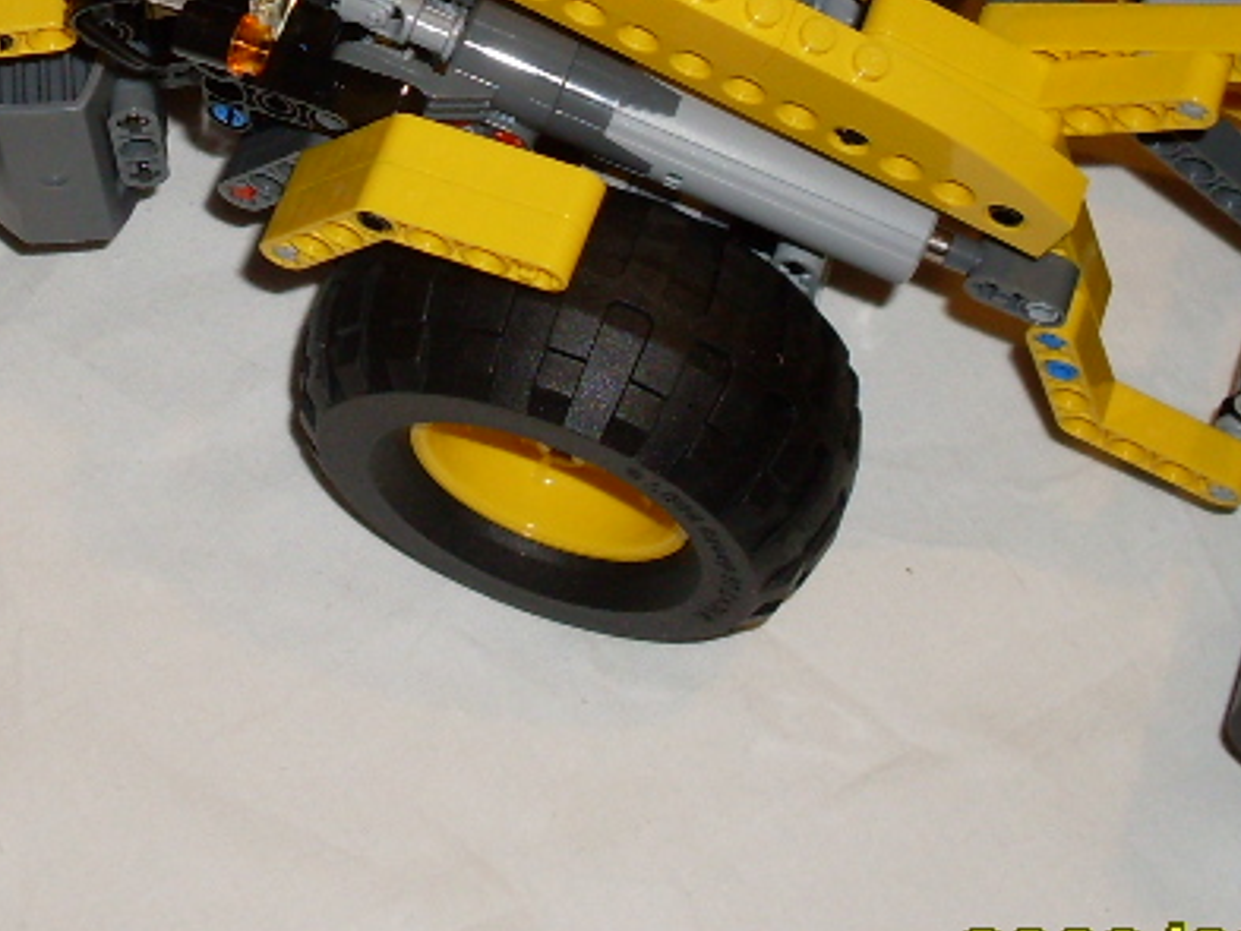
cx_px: 253
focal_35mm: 99
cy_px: -16
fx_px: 3550
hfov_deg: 19.6
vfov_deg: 14.7
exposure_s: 1/45
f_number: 2.8
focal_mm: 6.3
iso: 100
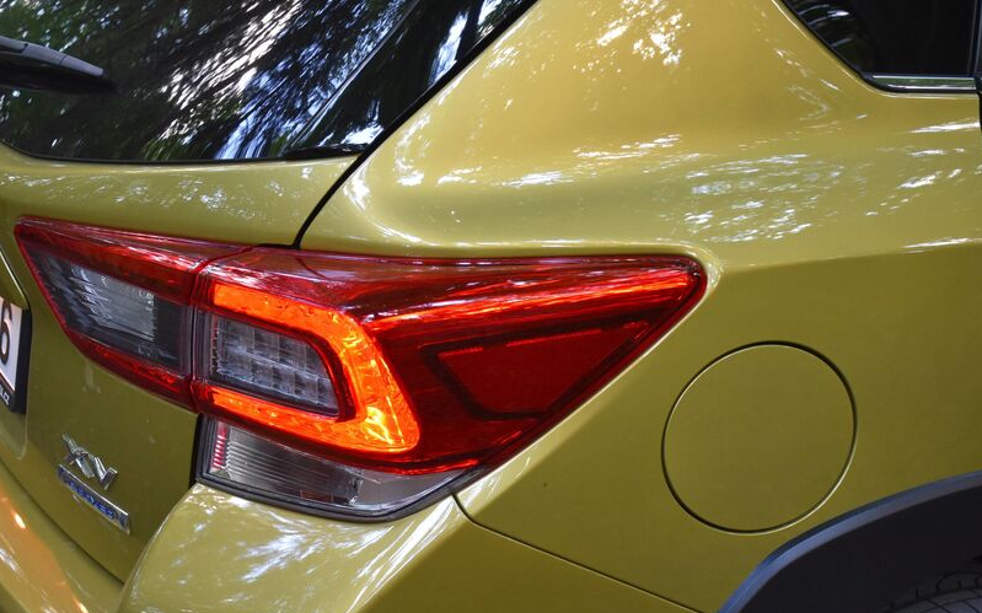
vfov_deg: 26.0
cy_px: 314
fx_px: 1327
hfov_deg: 40.5
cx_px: 404
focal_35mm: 50
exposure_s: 1/60
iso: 900
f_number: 4
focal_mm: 27
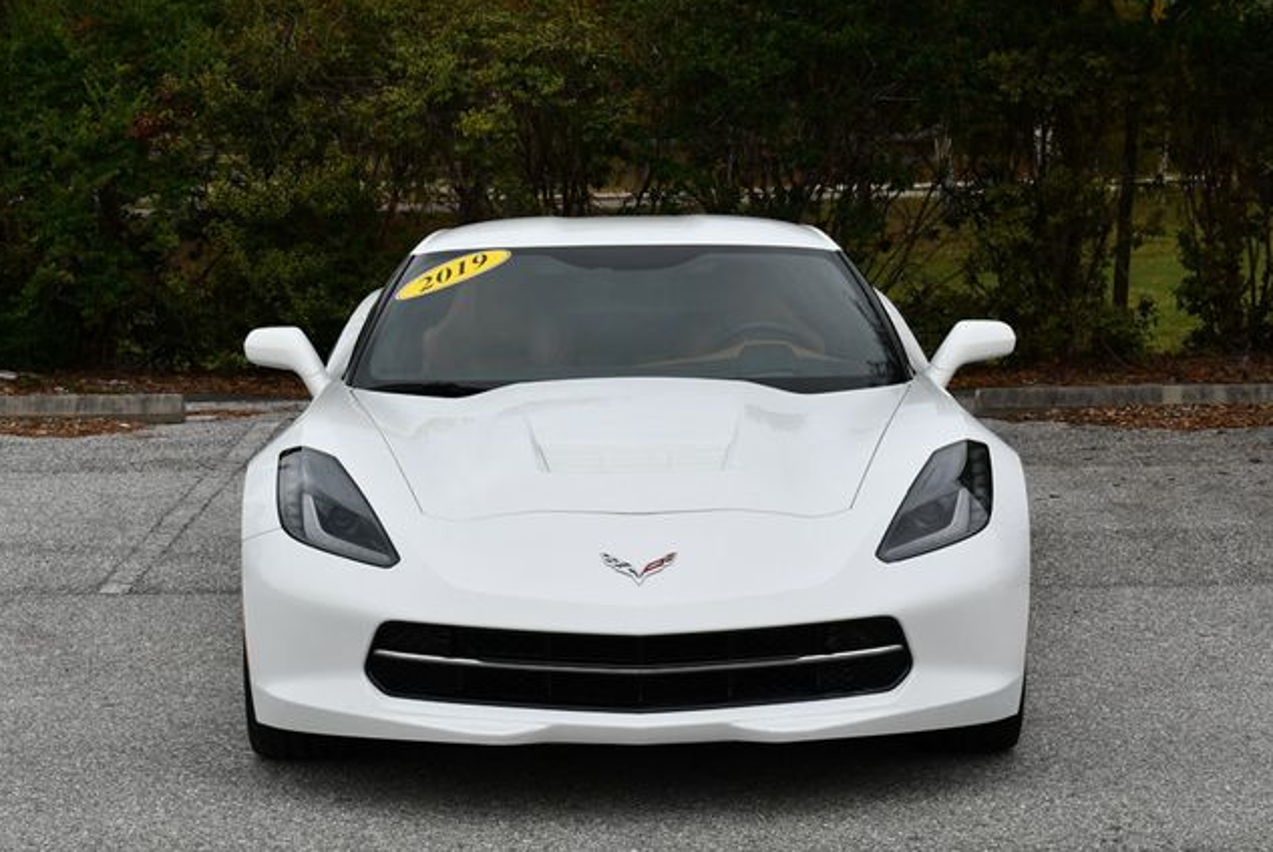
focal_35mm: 97
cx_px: 631
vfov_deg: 14.2
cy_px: 424
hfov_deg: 21.0
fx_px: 3435
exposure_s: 1/250
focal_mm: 48
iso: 110
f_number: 8
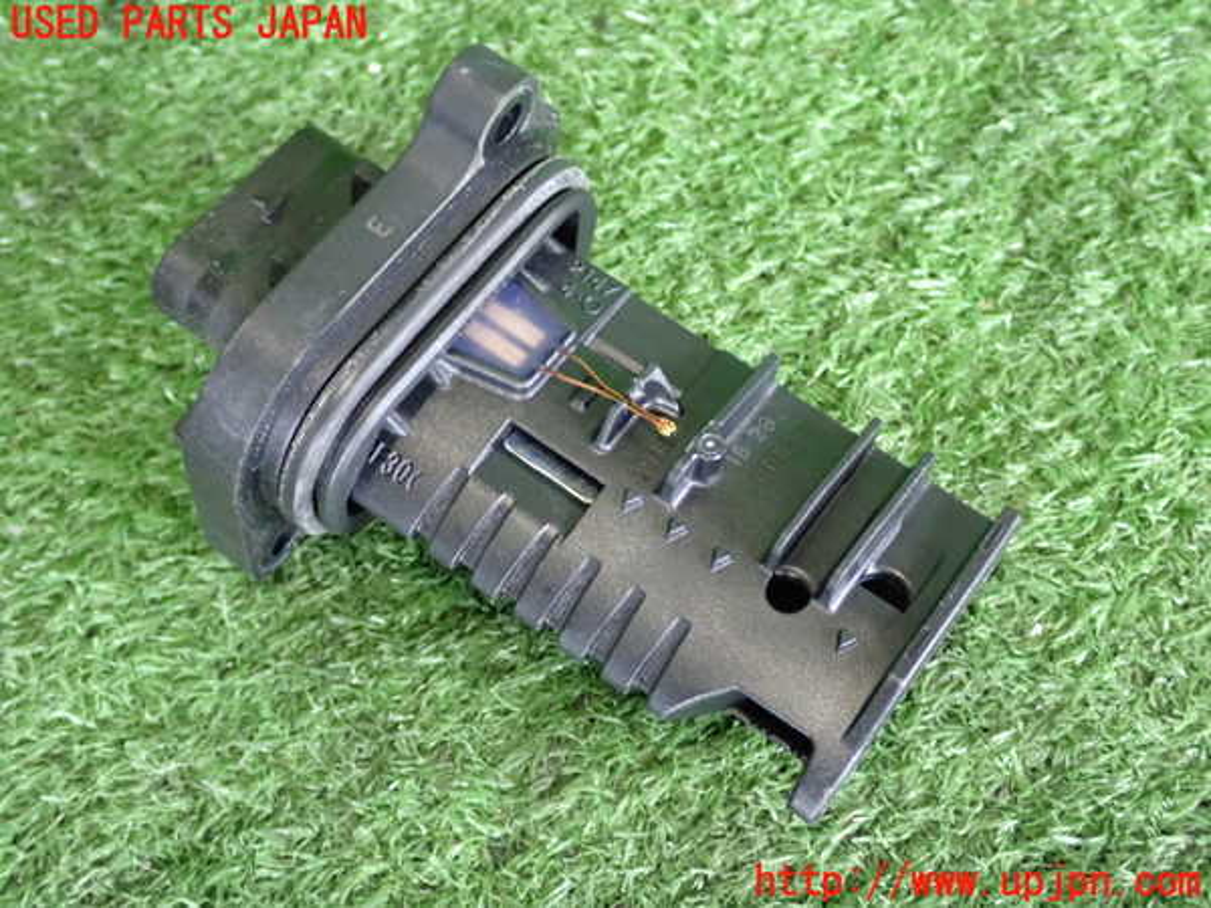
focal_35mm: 50
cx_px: 606
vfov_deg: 29.1
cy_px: 454
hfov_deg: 38.2
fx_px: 1749
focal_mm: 9.01
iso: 1000
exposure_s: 1/40
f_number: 3.2
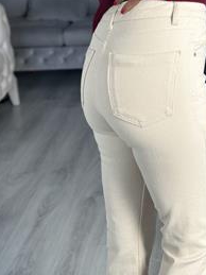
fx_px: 746
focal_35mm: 94
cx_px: 145
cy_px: 195
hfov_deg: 15.7
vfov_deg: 20.8
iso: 80
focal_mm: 6.86
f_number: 1.78
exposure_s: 1/121
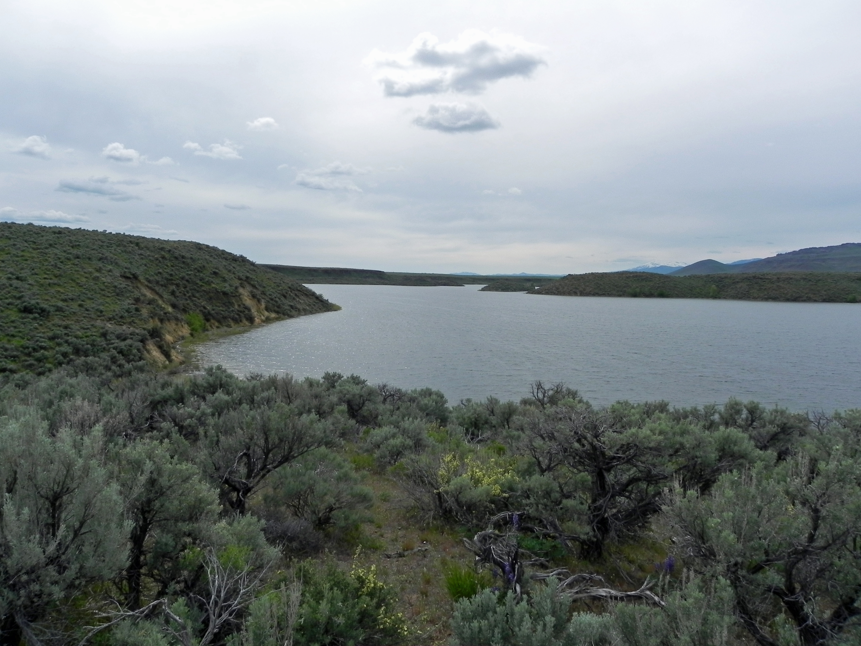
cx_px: 430
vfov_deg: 53.1
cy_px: 323
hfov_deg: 67.3
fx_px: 647
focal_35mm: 26
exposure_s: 1/424
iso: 160
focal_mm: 4.6
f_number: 8
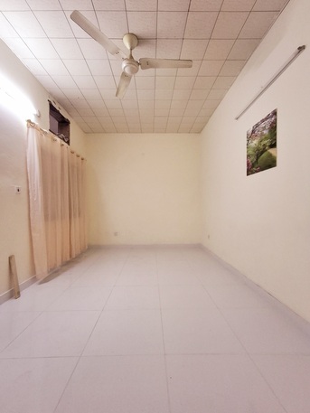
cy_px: 206
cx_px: 155
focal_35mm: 16
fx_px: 191
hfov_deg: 78.1
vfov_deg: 94.5
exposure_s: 1/50
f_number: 2.2
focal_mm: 1.64
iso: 160
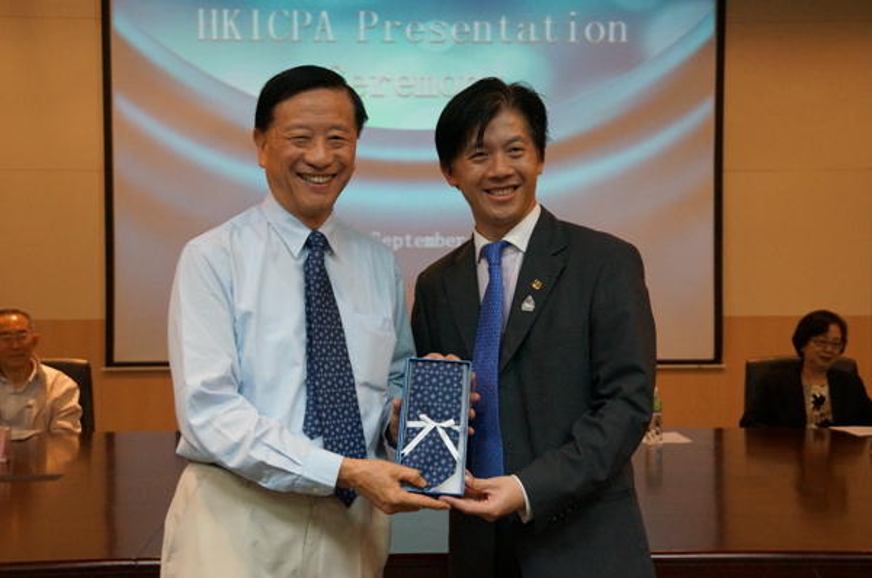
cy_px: 289
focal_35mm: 56
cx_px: 436
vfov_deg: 24.3
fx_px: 1342
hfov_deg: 36.0
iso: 3200
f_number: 4.5
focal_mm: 37
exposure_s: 1/50
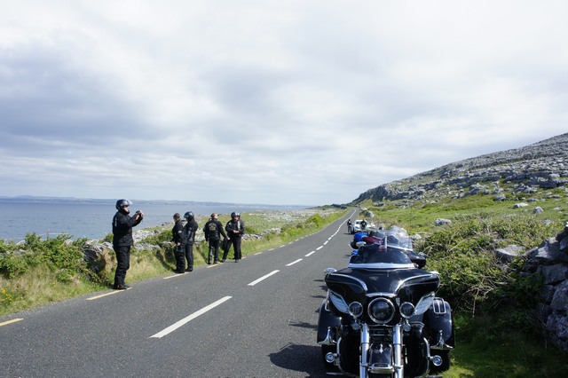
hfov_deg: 57.2
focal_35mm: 33
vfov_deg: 39.9
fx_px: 520
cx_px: 284
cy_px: 189
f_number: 11
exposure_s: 1/250
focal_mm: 22
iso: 250
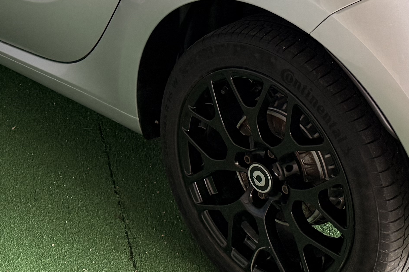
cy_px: -112
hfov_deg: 26.6
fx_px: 863
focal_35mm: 76
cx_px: 210
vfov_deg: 16.6
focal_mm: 6.76
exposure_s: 1/85
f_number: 1.78
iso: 200
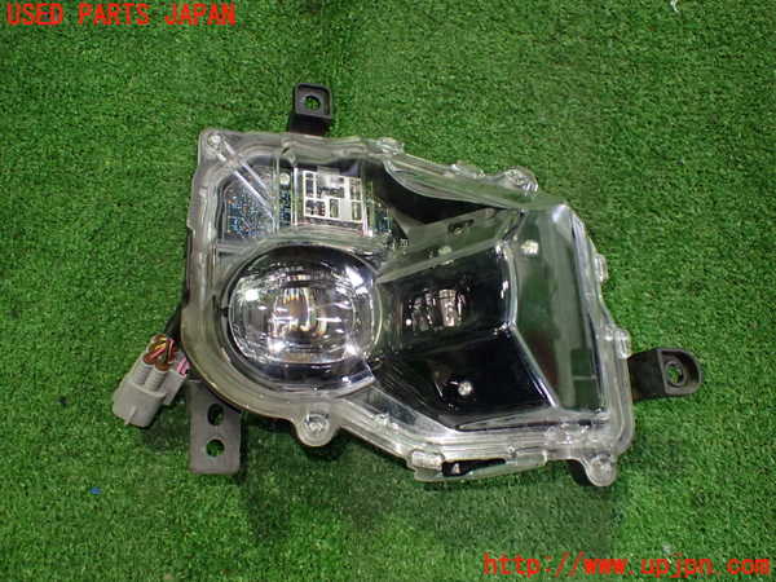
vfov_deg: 46.8
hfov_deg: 60.0
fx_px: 673
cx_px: 388
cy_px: 291
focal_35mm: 30
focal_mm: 5.4
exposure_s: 1/80
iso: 800
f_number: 2.3
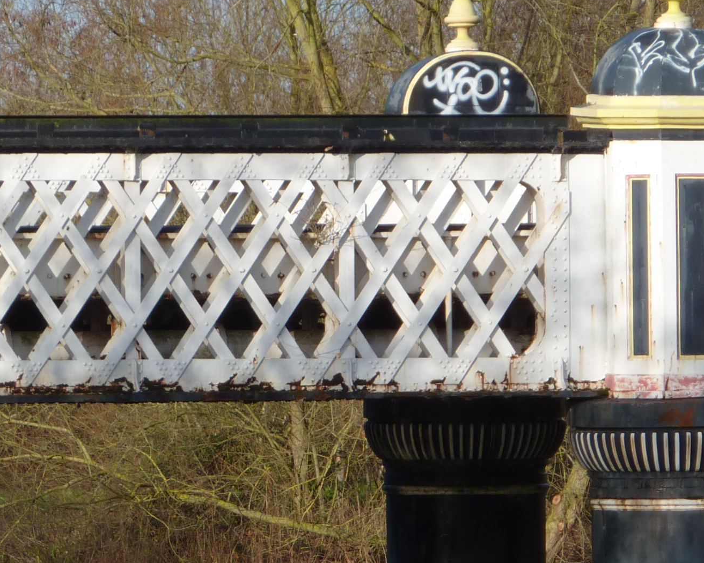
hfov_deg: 4.6
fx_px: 8731
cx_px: 366
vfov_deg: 3.7
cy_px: 262
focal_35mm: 419
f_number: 4.5
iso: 80
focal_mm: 32.1
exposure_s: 1/500
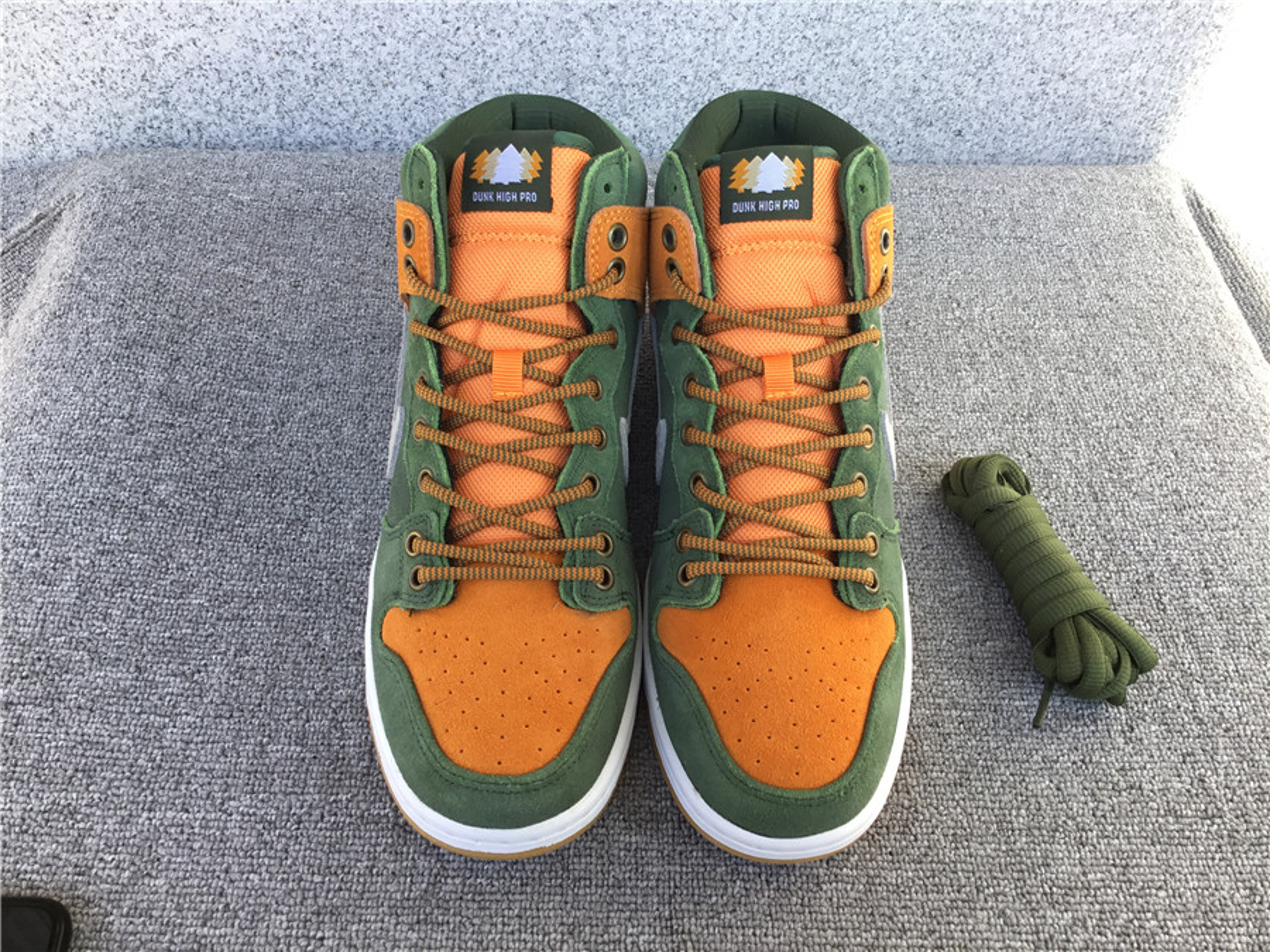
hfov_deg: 58.4
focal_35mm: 31
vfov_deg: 45.4
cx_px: 635
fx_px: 1137
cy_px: 476
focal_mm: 3.3
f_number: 2.4
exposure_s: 1/110
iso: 25
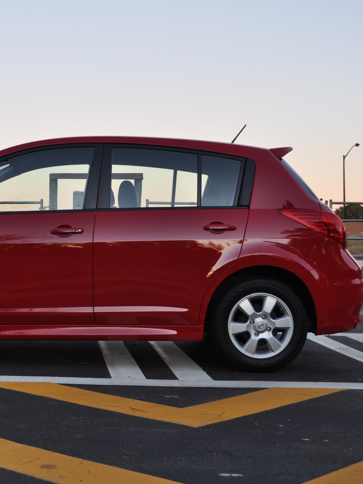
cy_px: 244
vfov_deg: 33.8
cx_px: 74
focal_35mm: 57
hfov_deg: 25.2
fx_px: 797
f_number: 5
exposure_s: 1/100
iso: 400
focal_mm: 26
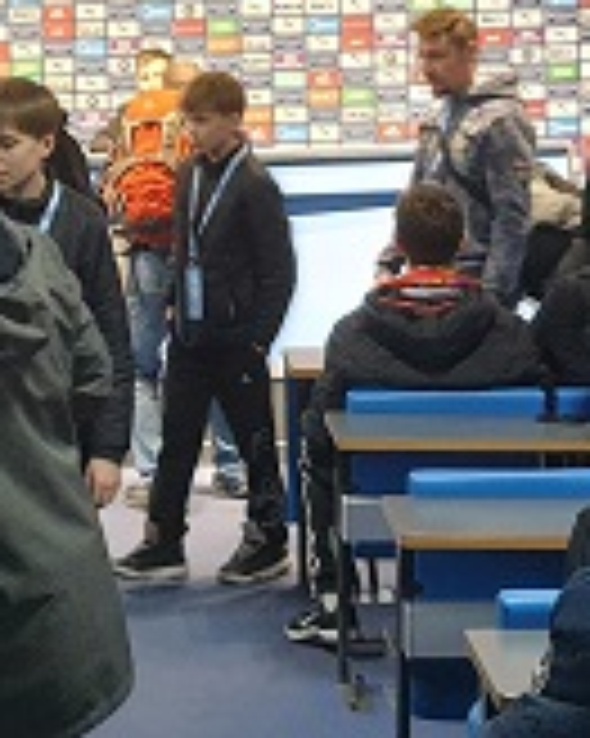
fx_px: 2032
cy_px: 94
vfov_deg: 20.3
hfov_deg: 16.3
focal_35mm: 93
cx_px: 45
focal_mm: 4.3
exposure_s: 1/50
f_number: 1.5
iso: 250
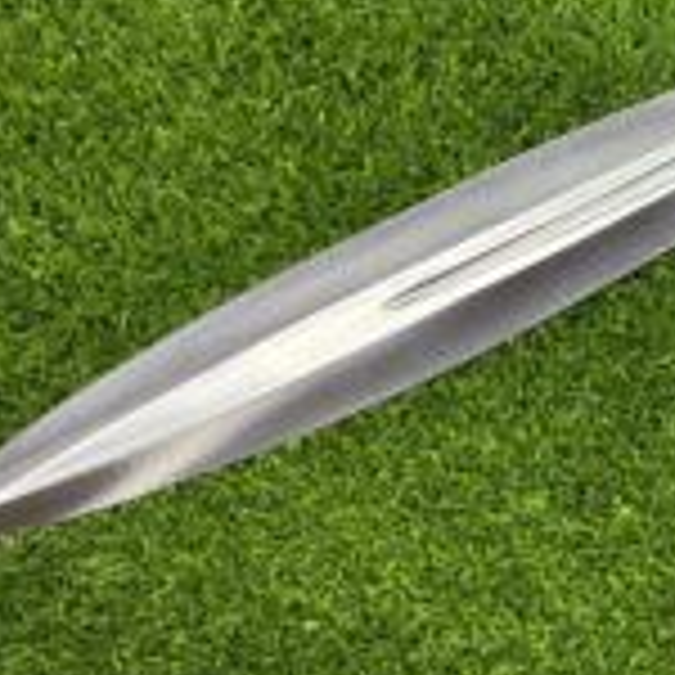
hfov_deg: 25.7
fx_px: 1346
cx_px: 778
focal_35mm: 61
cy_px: 29
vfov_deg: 26.9
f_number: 1.78
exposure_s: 1/50
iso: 640
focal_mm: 6.76
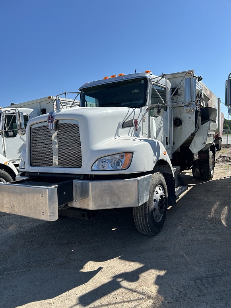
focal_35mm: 26
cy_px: 154
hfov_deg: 53.1
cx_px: 116
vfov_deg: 67.3
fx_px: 231
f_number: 1.5
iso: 50
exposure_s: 1/3831
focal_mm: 5.7
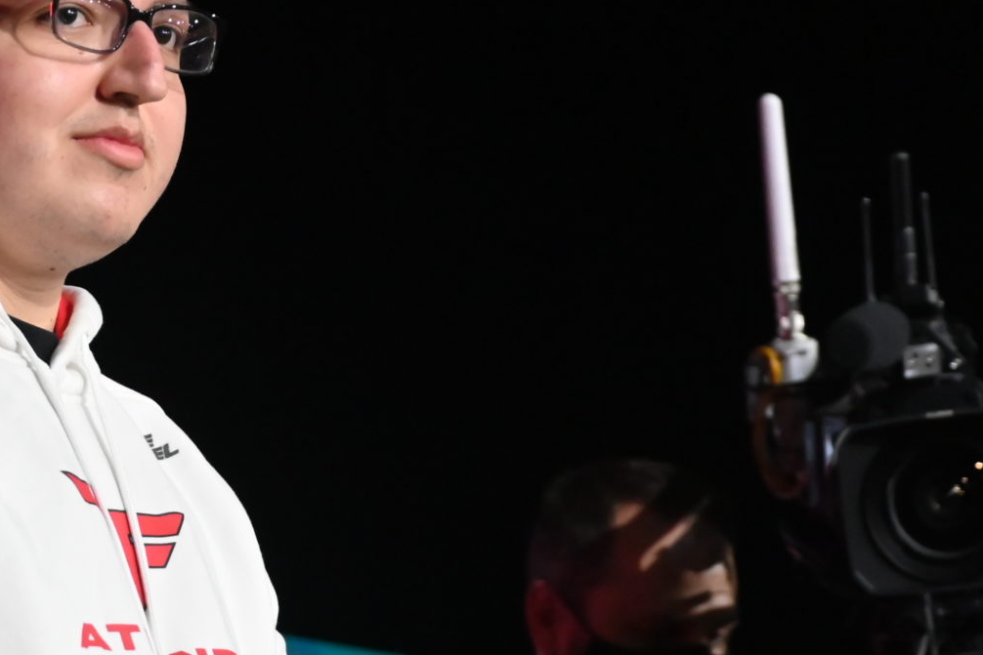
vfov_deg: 6.0
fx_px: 6226
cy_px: 383
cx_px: 35
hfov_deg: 9.0
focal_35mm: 228
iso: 5000
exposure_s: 1/125
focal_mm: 75
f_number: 5.3
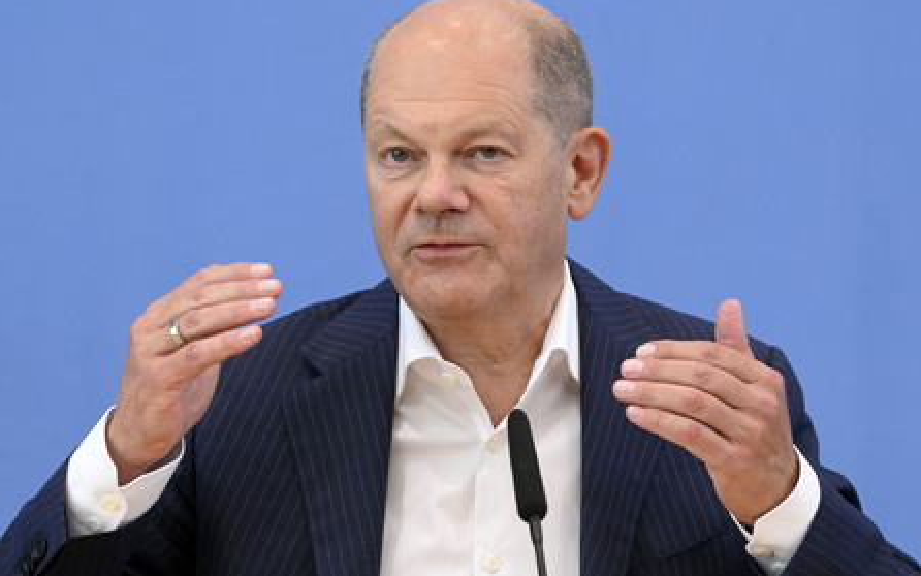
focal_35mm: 139
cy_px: 273
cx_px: 464
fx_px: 3490
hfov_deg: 15.0
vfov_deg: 9.4
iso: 4000
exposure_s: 1/800
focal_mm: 135
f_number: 6.3
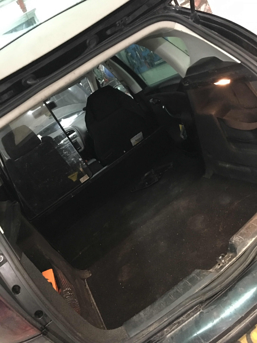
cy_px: 172
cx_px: 128
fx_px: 287
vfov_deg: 61.7
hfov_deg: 48.2
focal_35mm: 29
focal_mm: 4.15
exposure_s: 1/4
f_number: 2.2
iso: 400
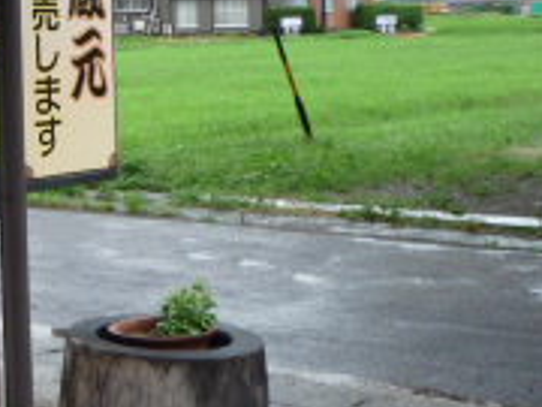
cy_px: 24
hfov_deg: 20.3
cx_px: -142
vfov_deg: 16.3
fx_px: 1394
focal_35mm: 89
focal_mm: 4.4
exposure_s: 1/200
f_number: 2.8
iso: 100
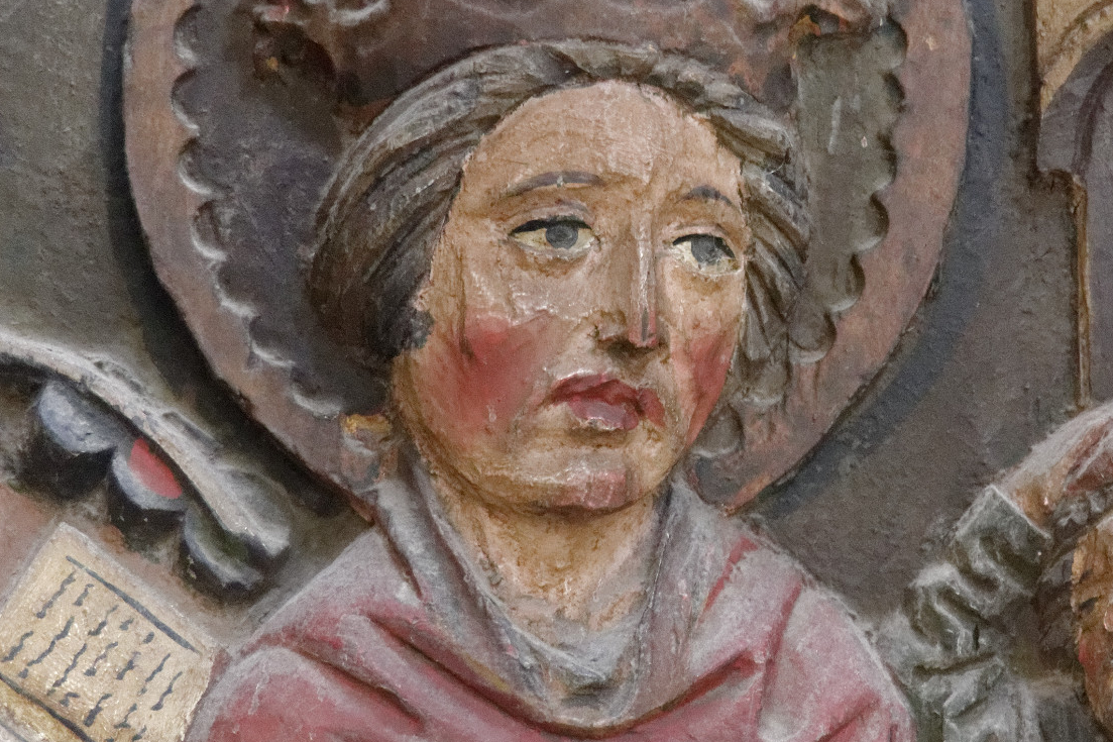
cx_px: 789
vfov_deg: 17.5
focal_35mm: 78
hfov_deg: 25.8
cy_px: 386
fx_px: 2411
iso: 6400
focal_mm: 28
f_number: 4
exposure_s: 1/30
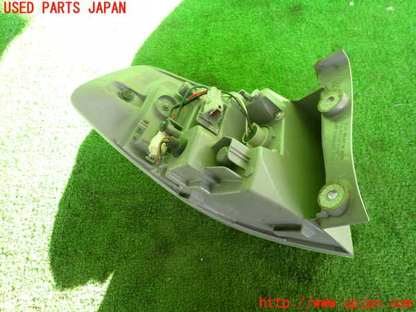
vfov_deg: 54.9
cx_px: 208
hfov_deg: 69.4
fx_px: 300
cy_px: 156
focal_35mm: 25
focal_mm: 4.5
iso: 100
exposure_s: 1/80
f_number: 2
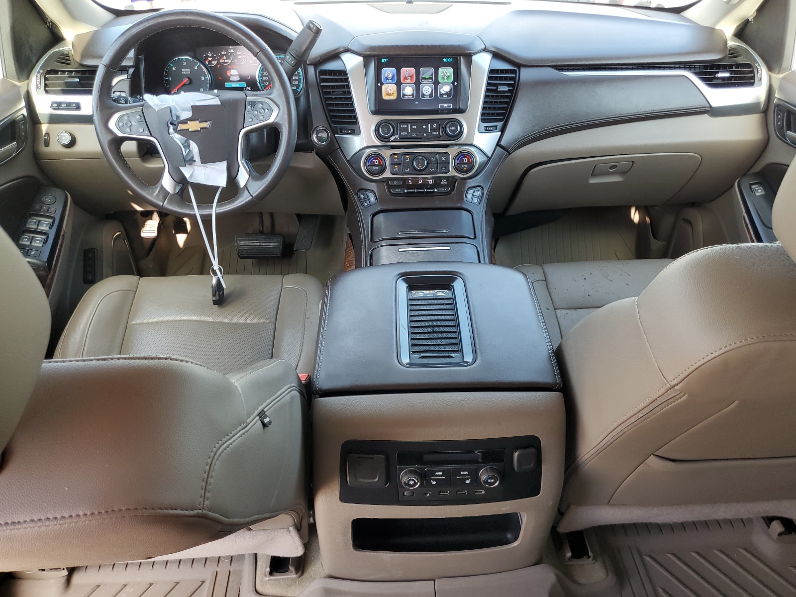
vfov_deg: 53.1
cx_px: 398
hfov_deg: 67.3
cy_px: 298
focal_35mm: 26
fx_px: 598
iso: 63
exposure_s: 1/120
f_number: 1.5
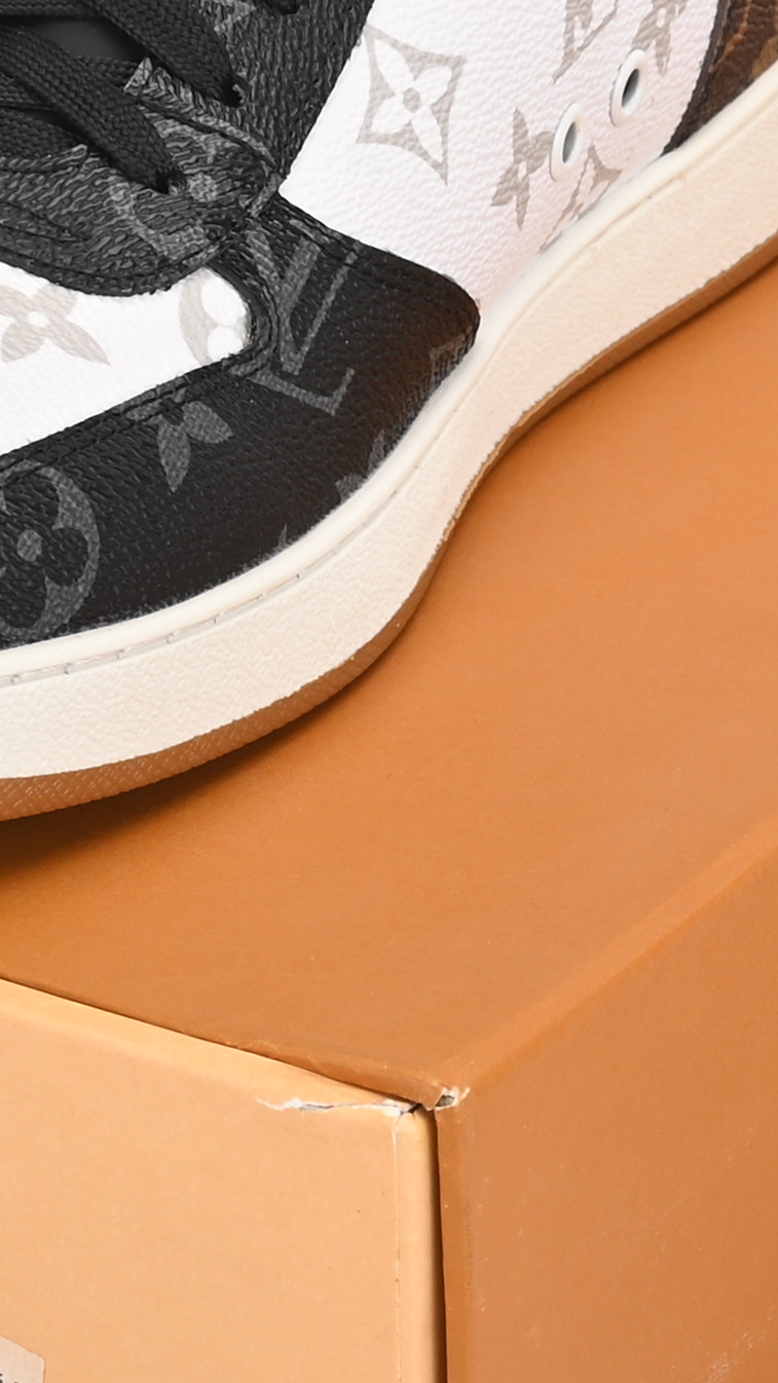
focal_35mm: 192
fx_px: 7042
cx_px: 904
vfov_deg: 11.2
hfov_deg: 6.3
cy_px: 276
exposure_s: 1/200
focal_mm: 41
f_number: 11
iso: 100
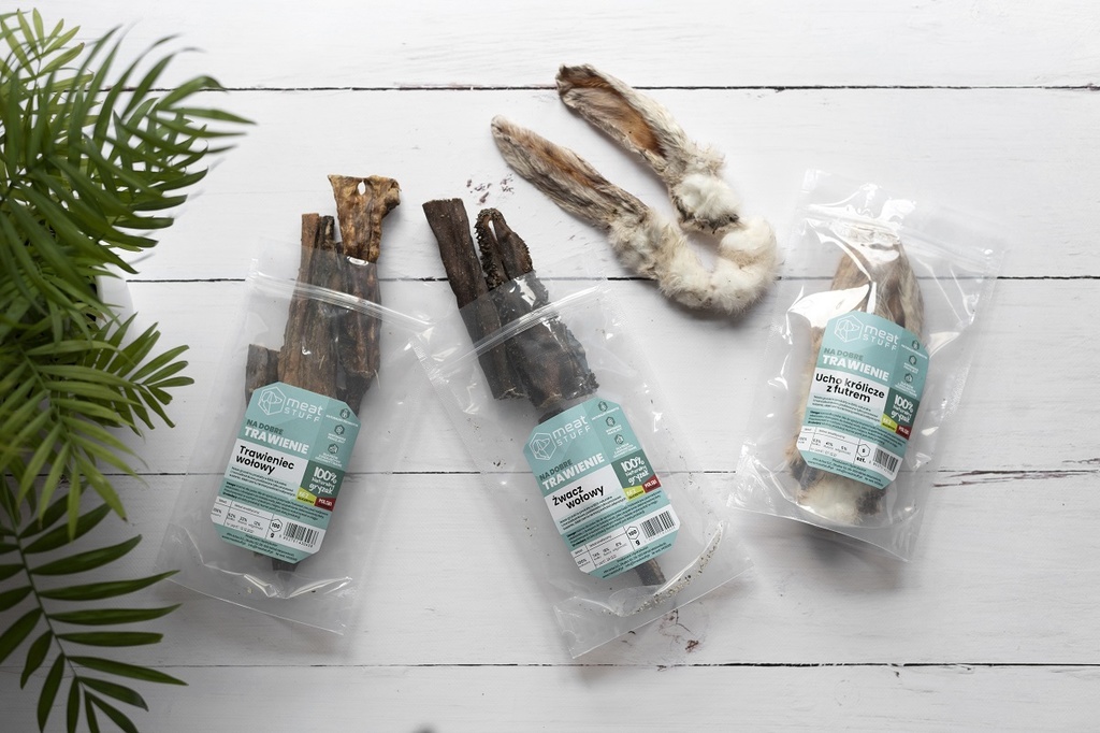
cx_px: 550
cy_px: 366
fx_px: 1527
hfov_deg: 39.6
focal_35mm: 50
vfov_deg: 27.0
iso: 320
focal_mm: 50
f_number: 4.5
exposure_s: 1/125
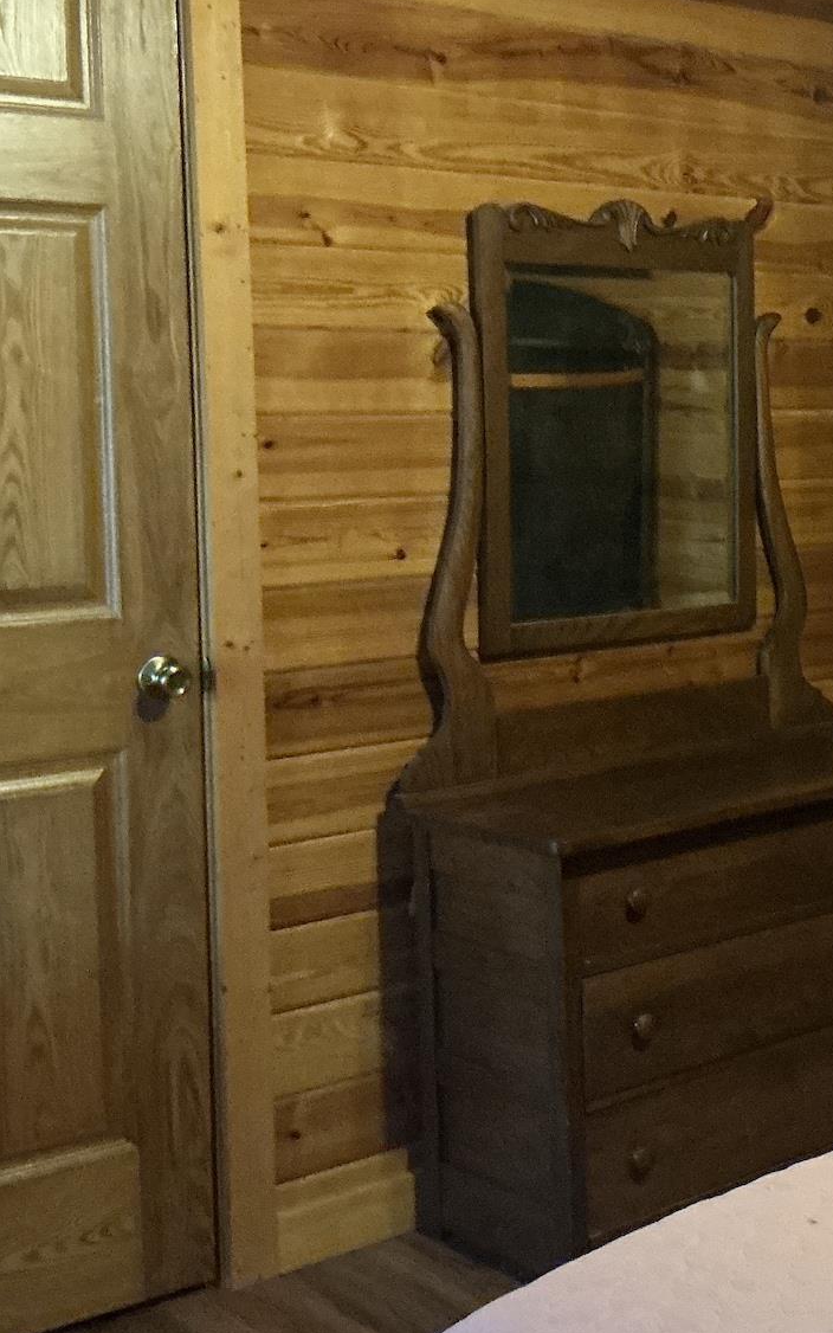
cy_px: 524
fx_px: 1961
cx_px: 870
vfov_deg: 37.4
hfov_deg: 22.8
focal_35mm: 54
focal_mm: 3
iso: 320
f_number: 1.8
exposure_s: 1/57
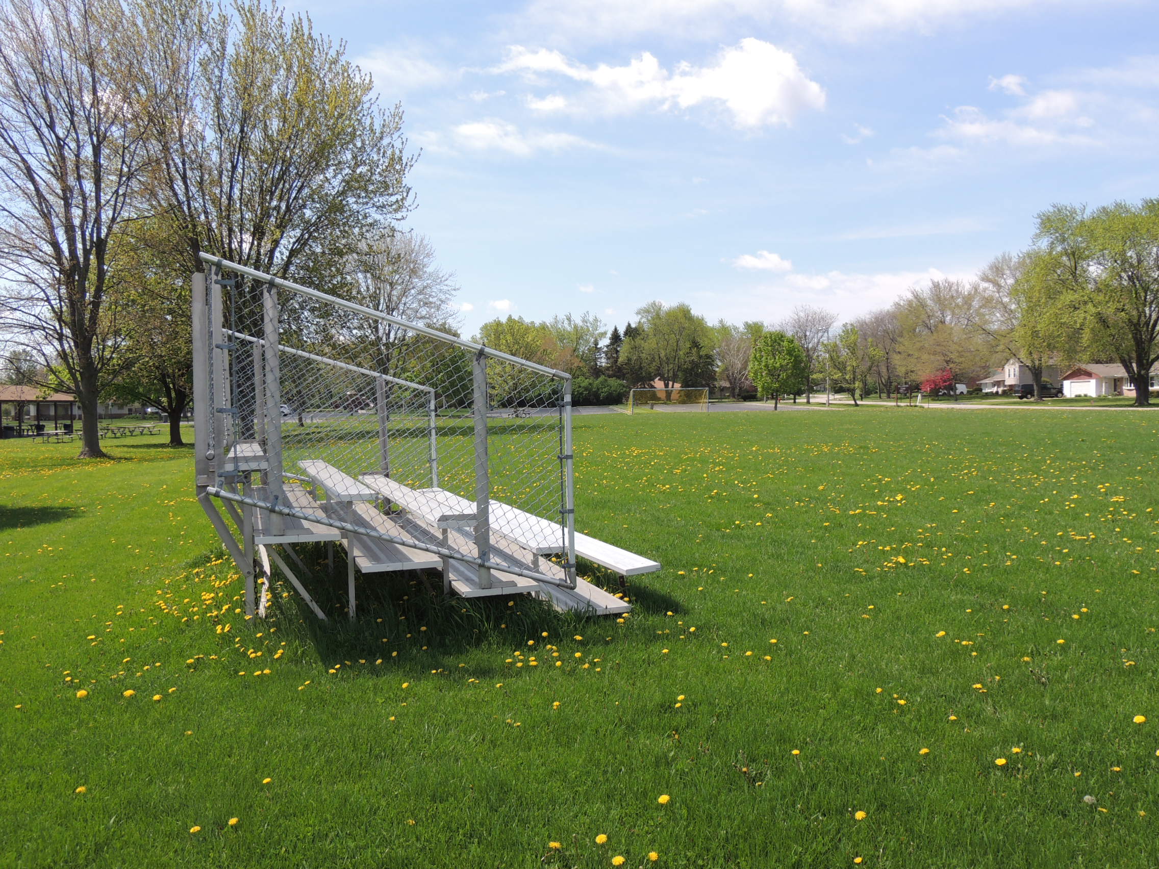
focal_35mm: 30
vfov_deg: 46.8
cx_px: 580
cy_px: 434
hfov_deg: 60.0
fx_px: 1004
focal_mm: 5.3
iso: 100
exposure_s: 1/800
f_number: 3.1
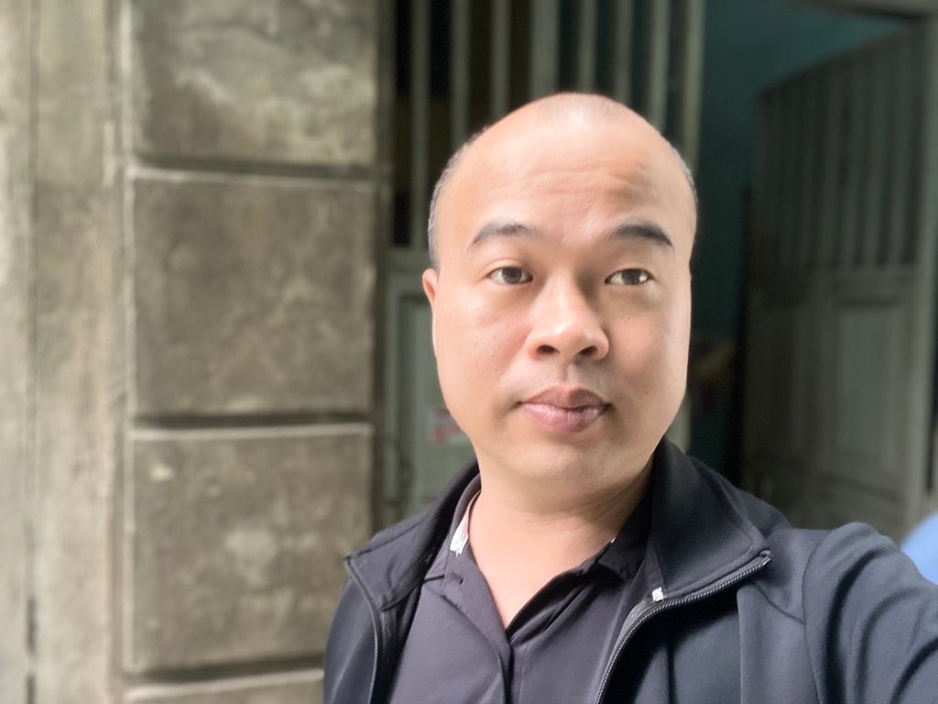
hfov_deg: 60.0
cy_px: 352
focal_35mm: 30
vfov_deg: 46.8
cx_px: 469
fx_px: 813
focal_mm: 2.71
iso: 160
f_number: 2.2
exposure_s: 1/60
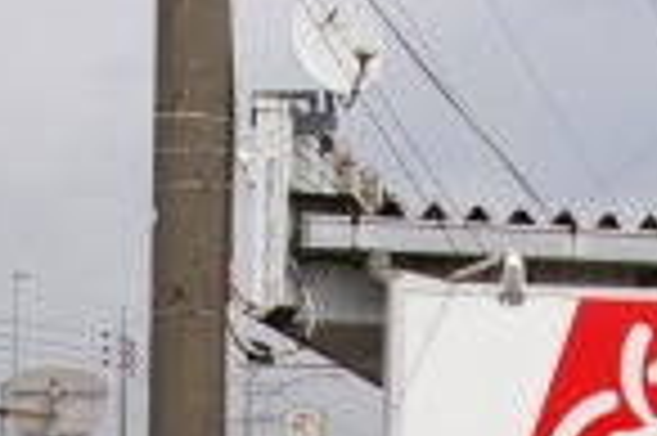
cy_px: 903
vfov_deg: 7.1
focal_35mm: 184
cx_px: 189
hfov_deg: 11.2
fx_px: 3354
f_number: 8
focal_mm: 28
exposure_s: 1/350
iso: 200
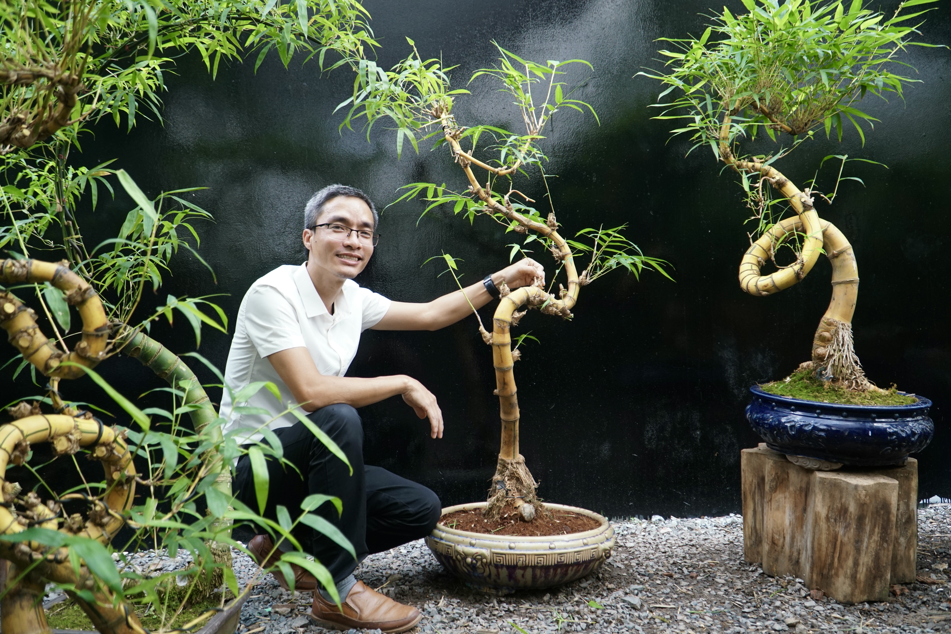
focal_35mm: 30
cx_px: 476
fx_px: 792
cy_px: 317
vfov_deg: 43.6
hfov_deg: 61.9
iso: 640
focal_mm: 20
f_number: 4
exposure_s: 1/100
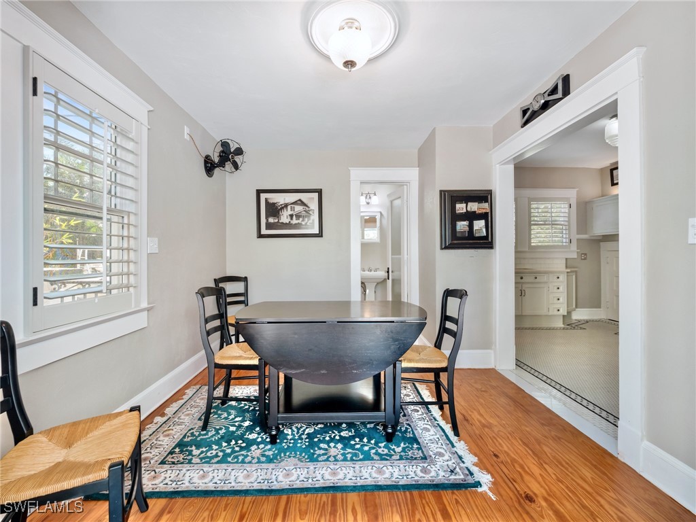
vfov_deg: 85.7
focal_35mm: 14
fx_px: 281
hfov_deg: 102.1
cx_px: 348
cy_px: 261
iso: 200
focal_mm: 7
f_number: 7.1
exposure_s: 1/10
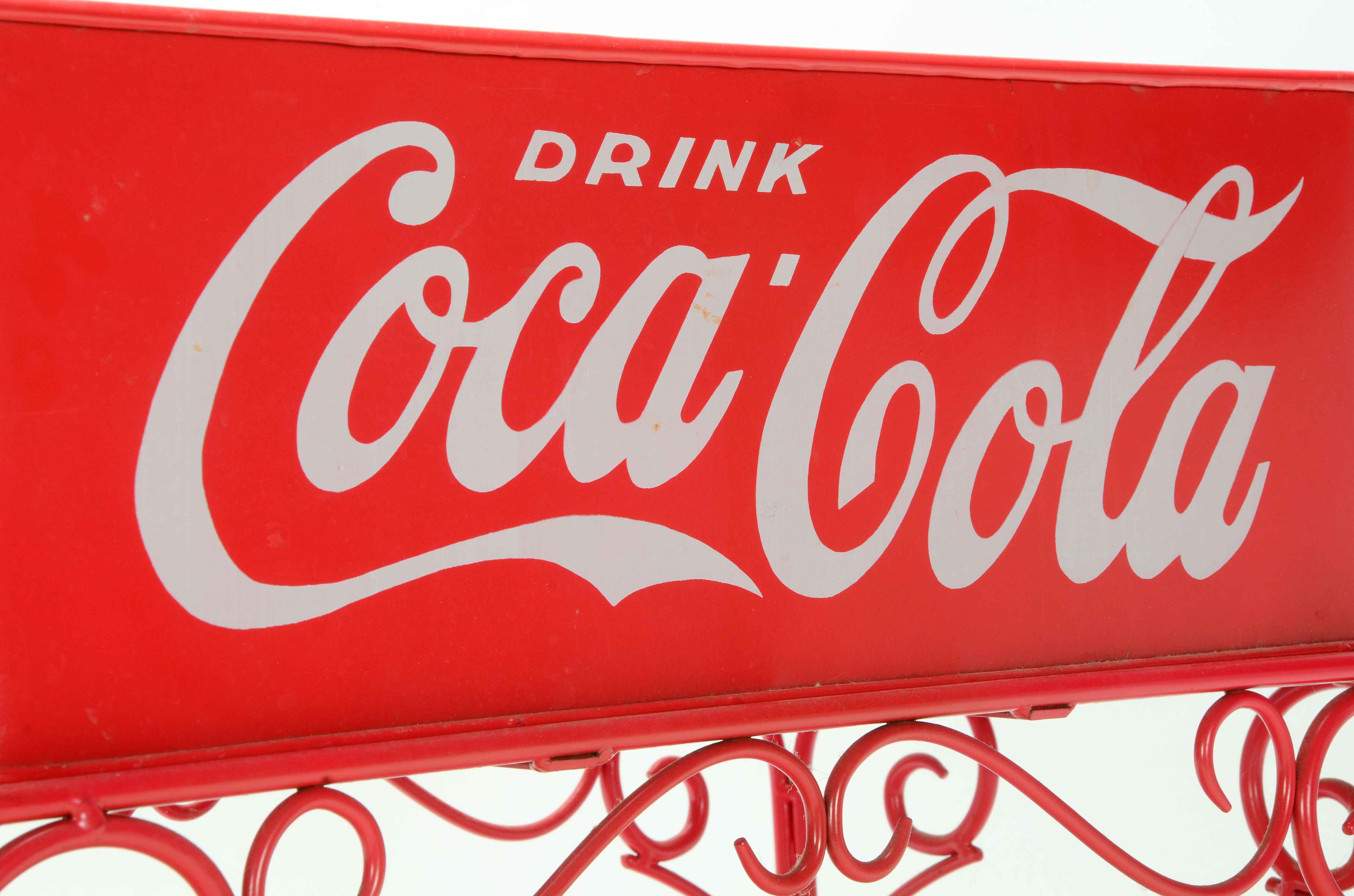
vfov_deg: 11.4
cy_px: 448
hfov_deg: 17.1
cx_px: 677
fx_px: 4504
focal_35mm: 120
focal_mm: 80
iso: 400
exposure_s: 1/160
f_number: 18
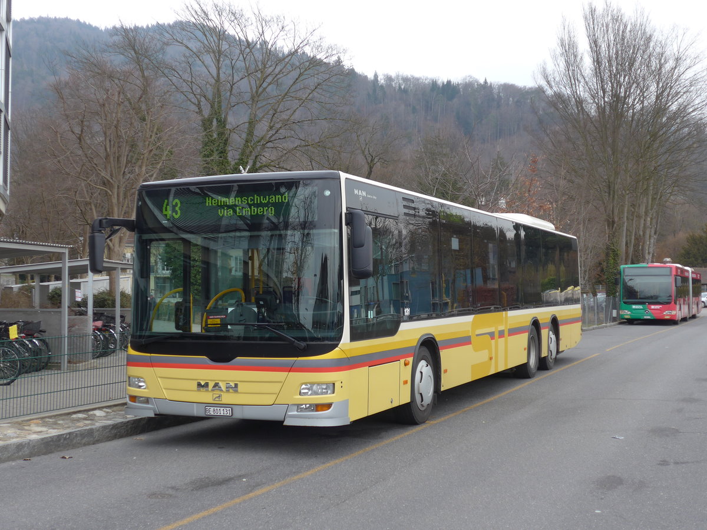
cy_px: 265
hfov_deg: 41.2
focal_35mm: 46
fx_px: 940
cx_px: 354
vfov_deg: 31.5
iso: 80
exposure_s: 1/200
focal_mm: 9.5
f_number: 3
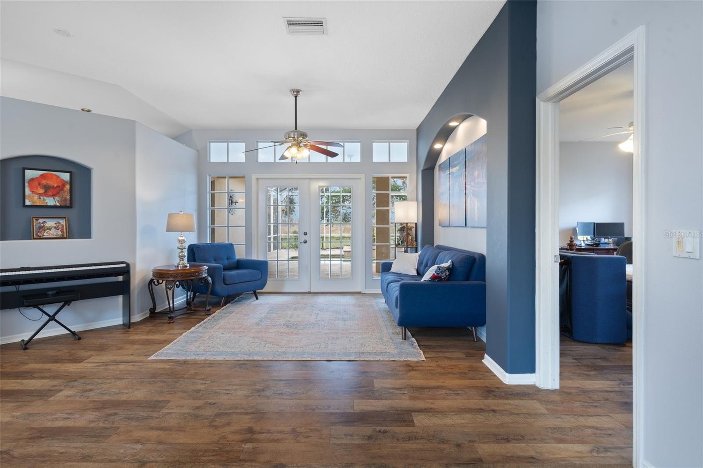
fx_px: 351
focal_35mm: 18
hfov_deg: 90.0
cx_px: 352
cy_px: 234
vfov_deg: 67.4
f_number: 8
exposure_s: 3.2
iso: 320
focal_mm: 18
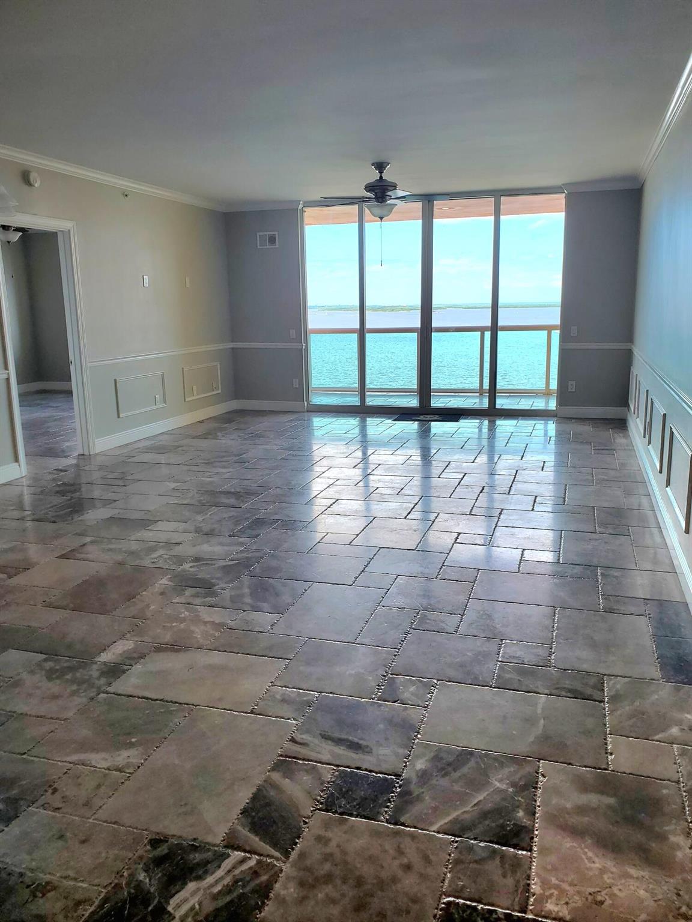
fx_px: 693
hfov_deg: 53.1
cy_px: 461
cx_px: 346
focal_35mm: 26
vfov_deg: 67.3
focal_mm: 4.3
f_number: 2.4
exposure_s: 1/233
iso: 50
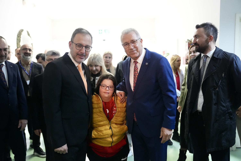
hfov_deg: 58.7
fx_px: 214
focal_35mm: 32
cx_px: 120
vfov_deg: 41.1
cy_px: 80
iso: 10000
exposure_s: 1/100
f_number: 3.2
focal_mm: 32
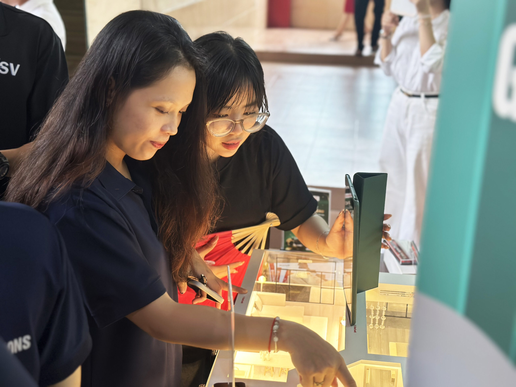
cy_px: 194
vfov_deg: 30.3
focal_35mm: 48
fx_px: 716
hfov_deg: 39.7
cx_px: 258
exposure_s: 1/91
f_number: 1.78
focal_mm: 6.86
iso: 125
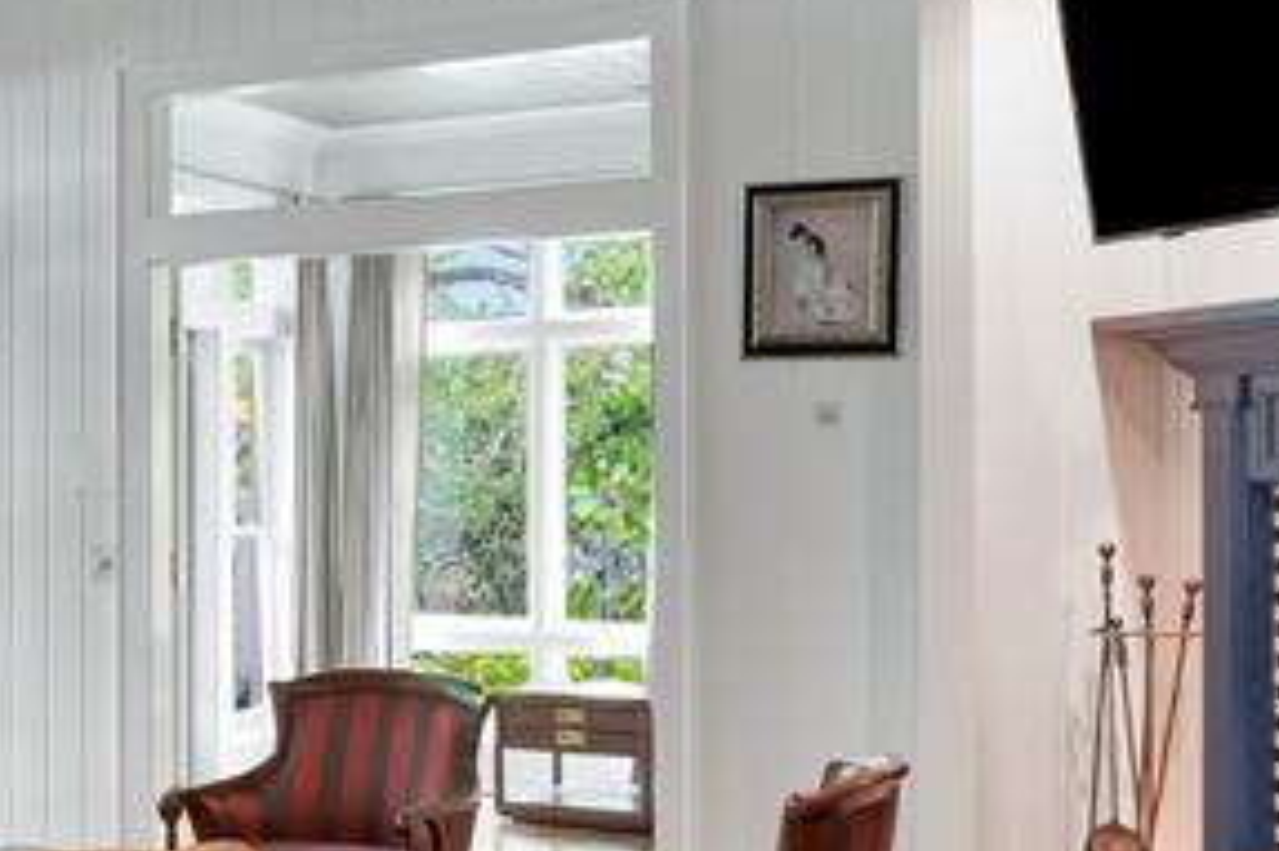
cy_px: 633
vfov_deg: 22.8
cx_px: -294
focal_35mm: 59
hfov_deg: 29.0
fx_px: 2087
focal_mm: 11
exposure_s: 1/20
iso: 1000
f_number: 7.1
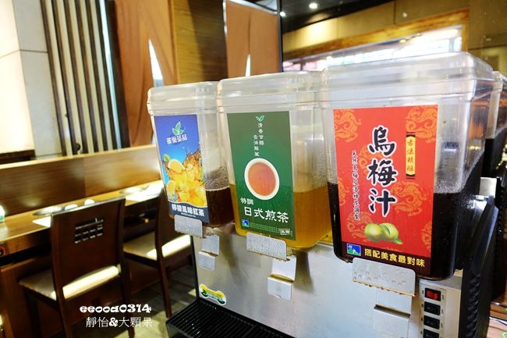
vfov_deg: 53.1
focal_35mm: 24
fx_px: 338
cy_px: 169
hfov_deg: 73.8
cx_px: 254
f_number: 1.8
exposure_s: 1/13
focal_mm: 8.8
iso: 800
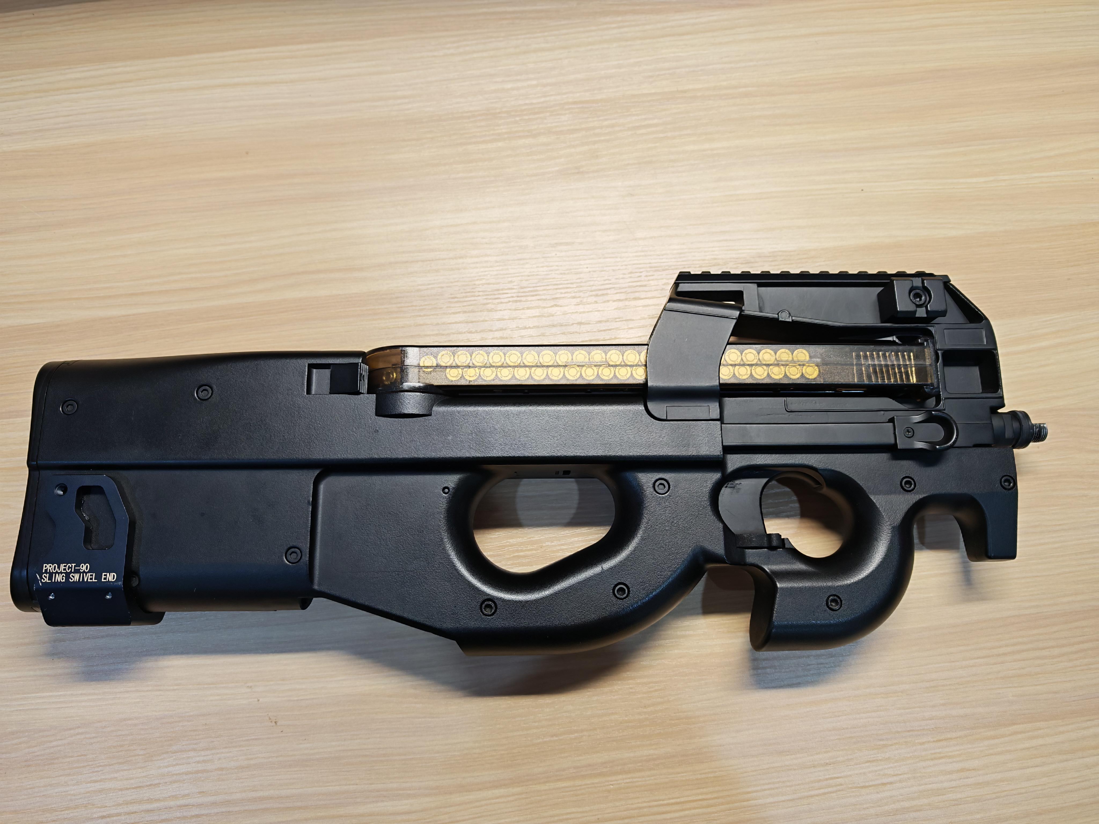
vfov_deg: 56.8
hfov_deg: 71.6
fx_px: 762
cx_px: 550
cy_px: 412
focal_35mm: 24
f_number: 2
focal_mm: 6.83
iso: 125
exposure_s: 1/100
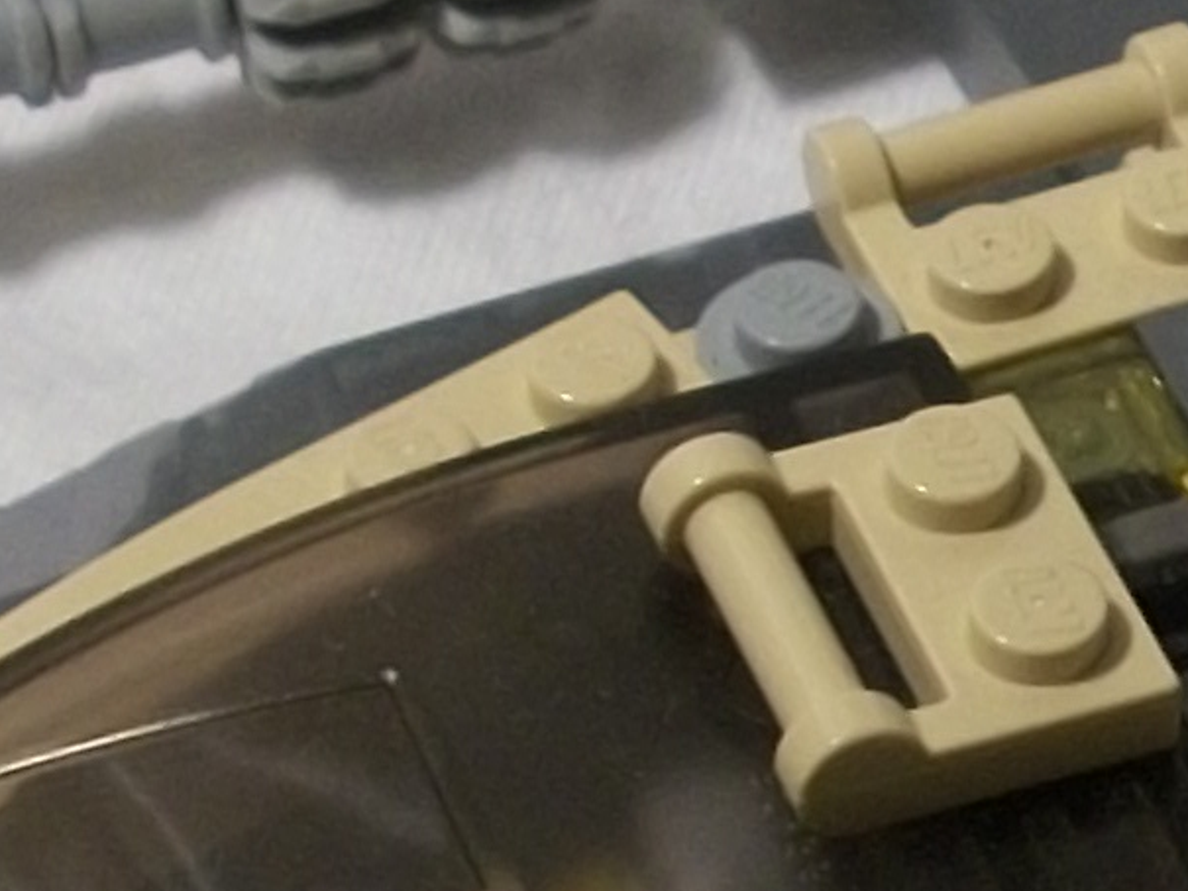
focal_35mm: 212
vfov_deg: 7.0
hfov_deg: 9.1
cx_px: 1661
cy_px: 948
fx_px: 7277
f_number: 3.1
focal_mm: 6.3
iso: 128
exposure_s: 1/30
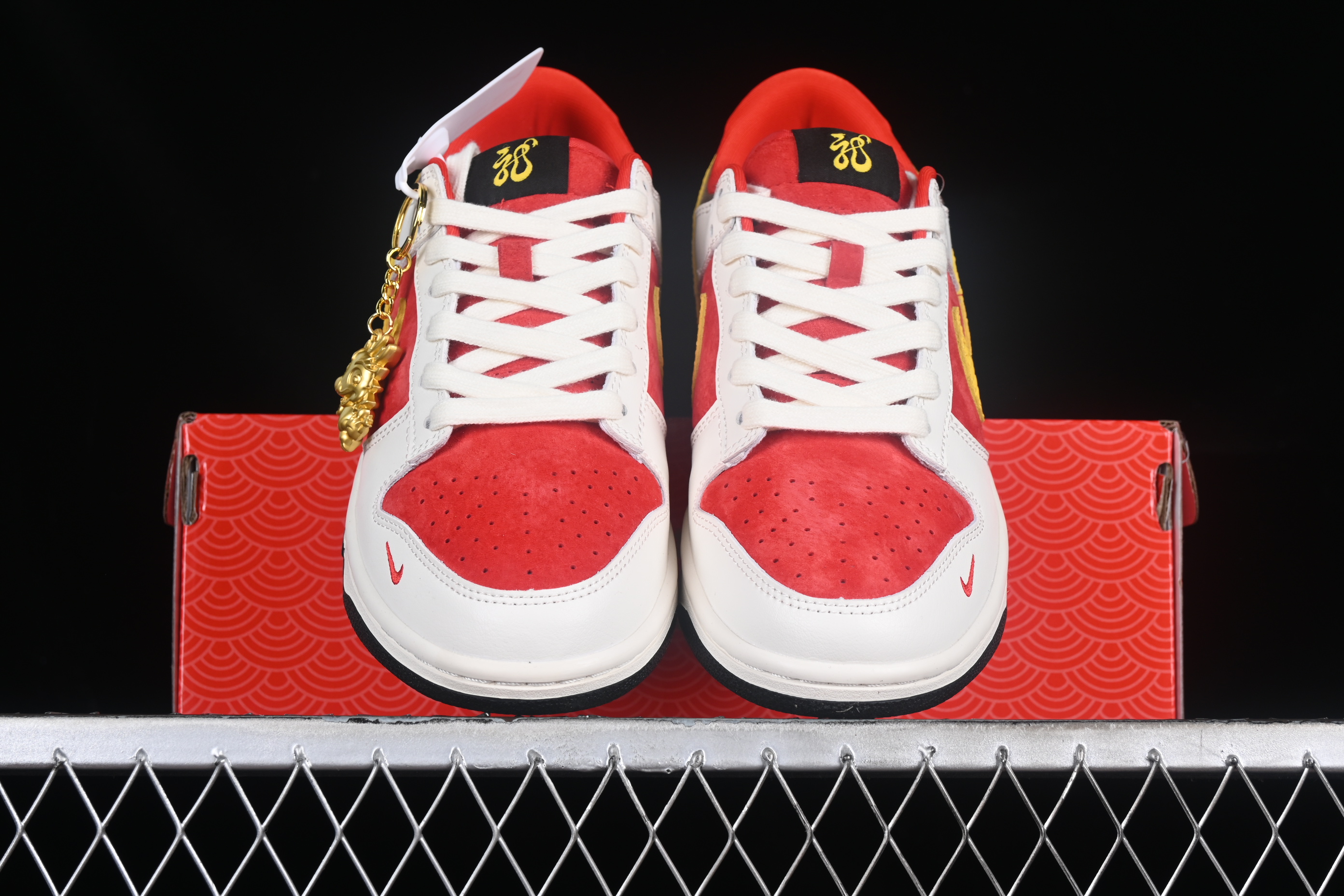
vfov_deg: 18.2
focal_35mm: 75
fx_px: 2800
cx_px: 672
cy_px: 448
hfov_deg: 27.0
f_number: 8
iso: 160
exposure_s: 1/80
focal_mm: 50
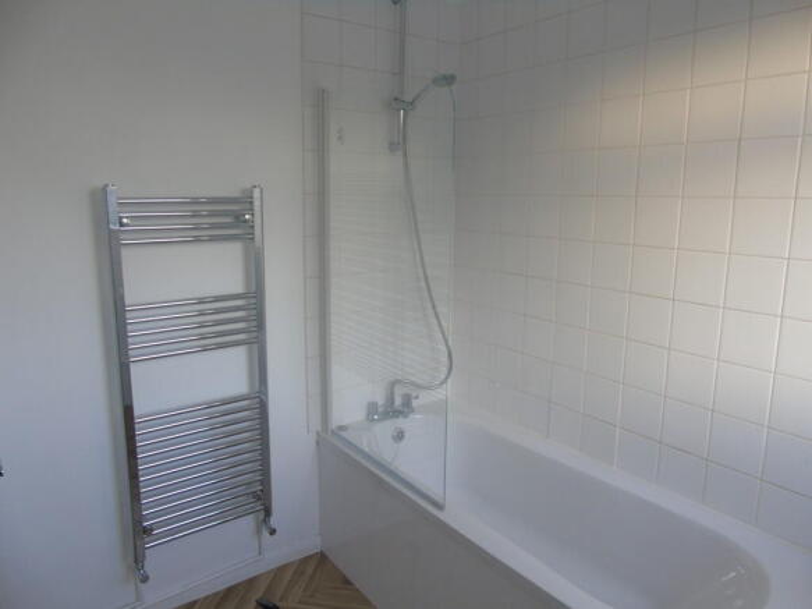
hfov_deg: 69.4
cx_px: 406
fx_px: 586
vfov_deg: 54.9
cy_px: 304
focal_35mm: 25
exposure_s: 1/30
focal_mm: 4.4
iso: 80
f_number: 3.4
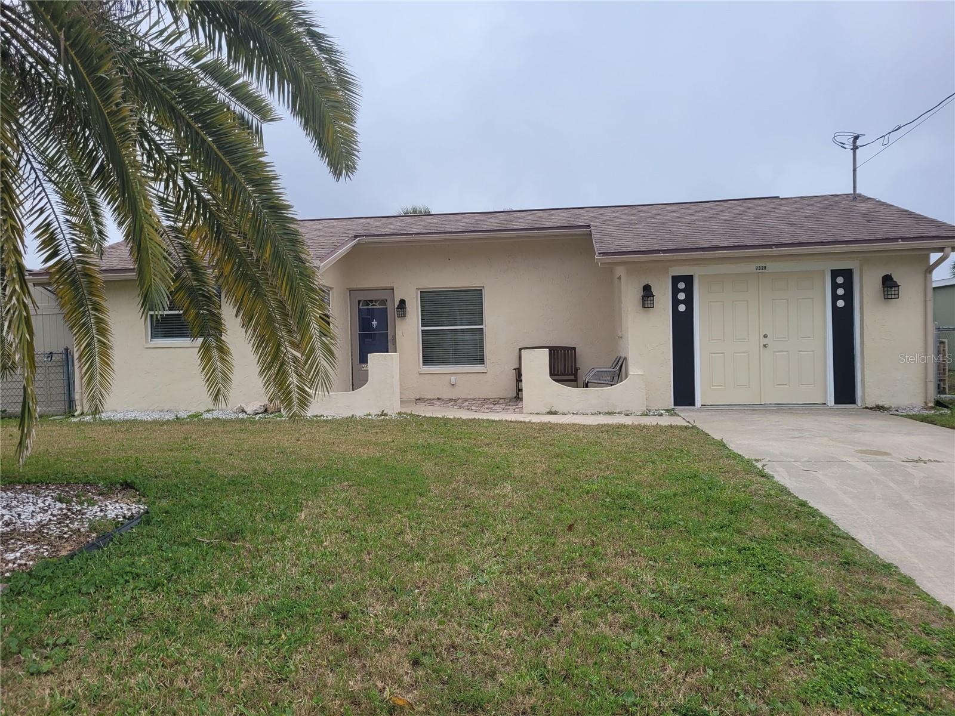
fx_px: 717
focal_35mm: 26
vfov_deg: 53.1
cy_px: 358
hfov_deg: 67.3
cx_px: 478
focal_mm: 5.4
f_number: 1.8
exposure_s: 1/1232
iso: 40
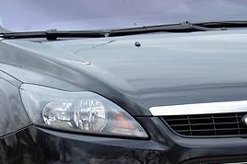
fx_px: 3217
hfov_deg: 4.4
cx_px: 113
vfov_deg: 2.9
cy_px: 88
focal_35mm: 469
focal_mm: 105
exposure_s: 1/100
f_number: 5.6
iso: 400
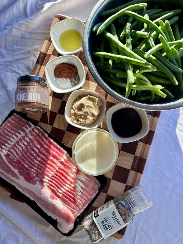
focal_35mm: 26
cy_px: 122
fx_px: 183
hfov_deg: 53.1
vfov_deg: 67.3
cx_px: 92
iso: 40
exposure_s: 1/177
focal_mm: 5.7
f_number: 1.5
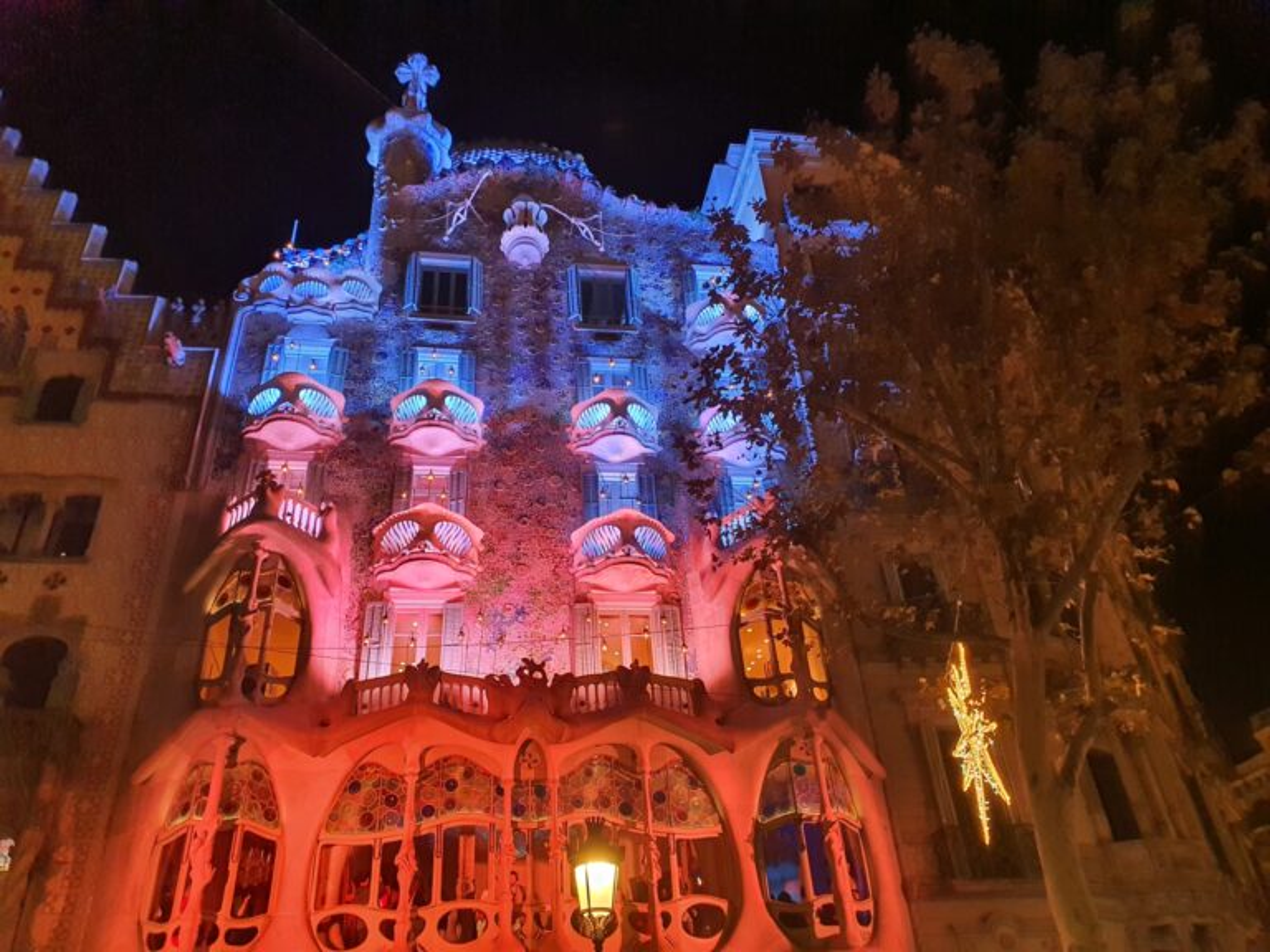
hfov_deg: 67.3
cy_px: 476
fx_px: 954
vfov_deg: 53.1
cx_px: 635
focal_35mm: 26
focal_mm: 4.3
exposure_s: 1/50
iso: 250
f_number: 2.4
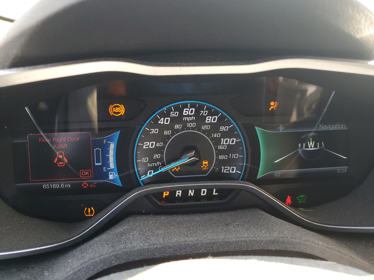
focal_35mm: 26
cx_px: 187
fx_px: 281
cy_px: 140
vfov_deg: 53.1
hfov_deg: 67.3
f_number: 1.5
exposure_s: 1/132
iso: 50
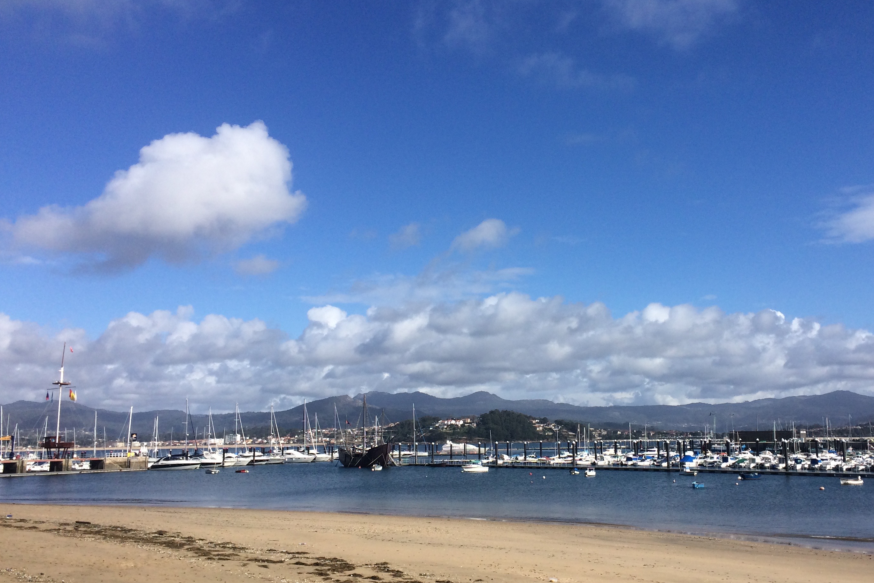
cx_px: 520
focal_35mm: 36
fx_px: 874
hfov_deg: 52.8
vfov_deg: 36.9
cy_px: 298
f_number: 2.2
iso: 32
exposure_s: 1/3425
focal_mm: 4.15
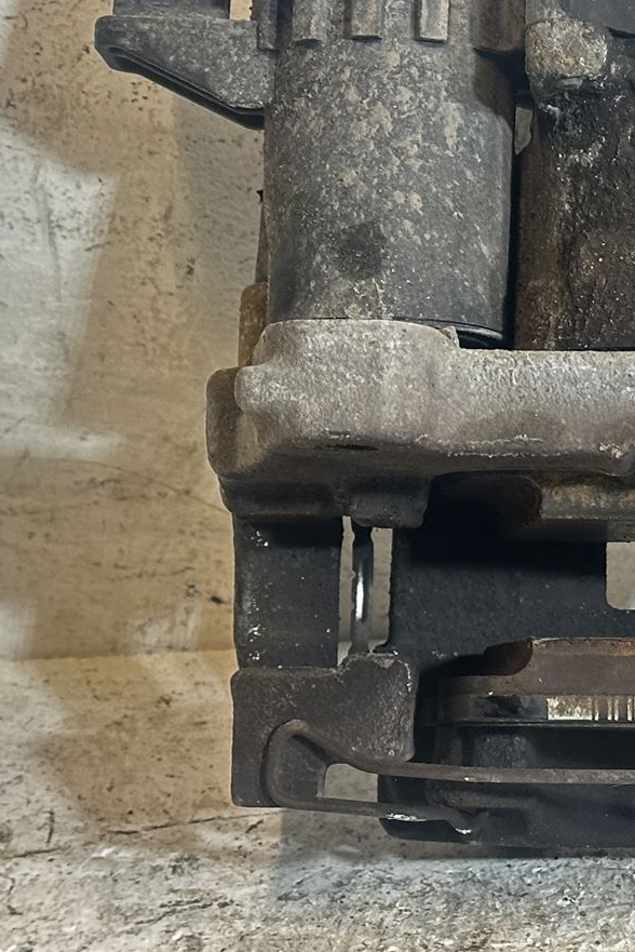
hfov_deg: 11.7
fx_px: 3067
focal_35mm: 116
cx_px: 686
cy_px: 349
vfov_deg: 17.6
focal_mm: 6.86
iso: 200
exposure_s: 1/50
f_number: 1.78
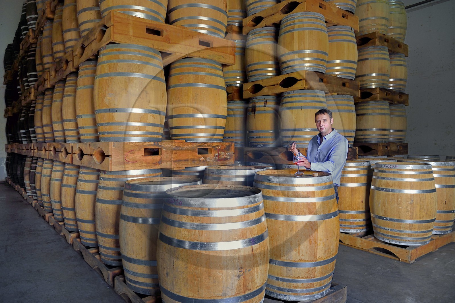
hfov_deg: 67.4
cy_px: 152
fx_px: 341
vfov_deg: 47.9
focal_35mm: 27
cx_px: 228
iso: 1600
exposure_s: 1/125
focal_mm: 27
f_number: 7.1
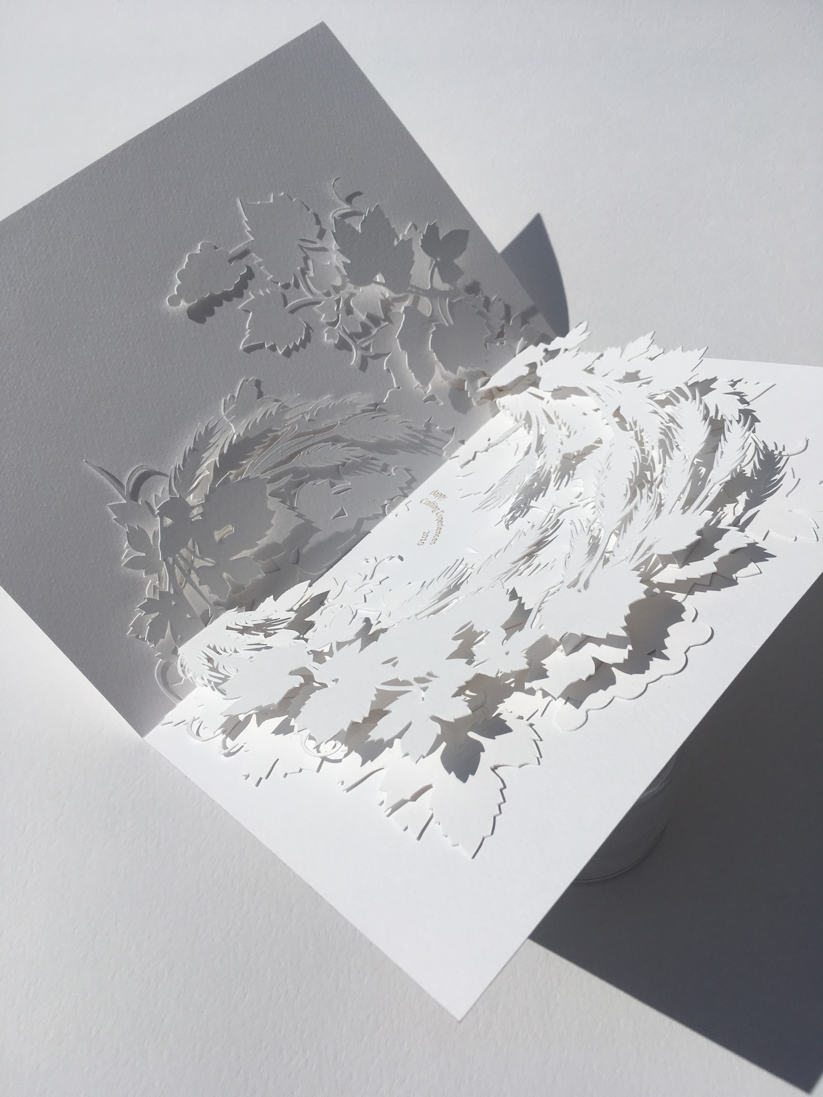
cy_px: 548
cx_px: 412
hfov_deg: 48.2
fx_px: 919
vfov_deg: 61.7
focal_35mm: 29
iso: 25
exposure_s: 1/9615
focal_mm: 4.15
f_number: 2.2
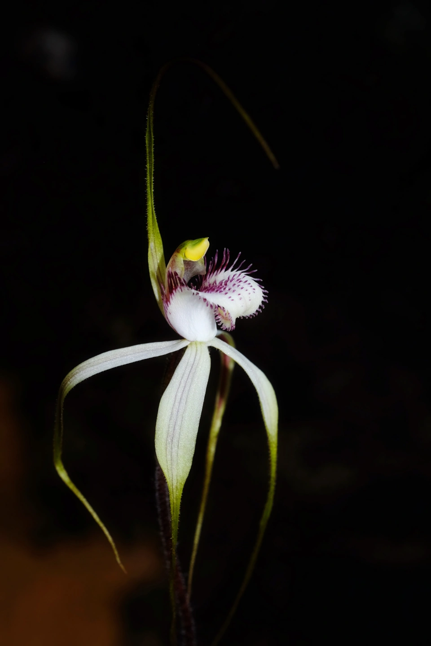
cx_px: 216
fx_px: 1616
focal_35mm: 90
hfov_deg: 15.2
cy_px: 323
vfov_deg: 22.6
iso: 200
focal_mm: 60
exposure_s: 1/125
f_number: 9
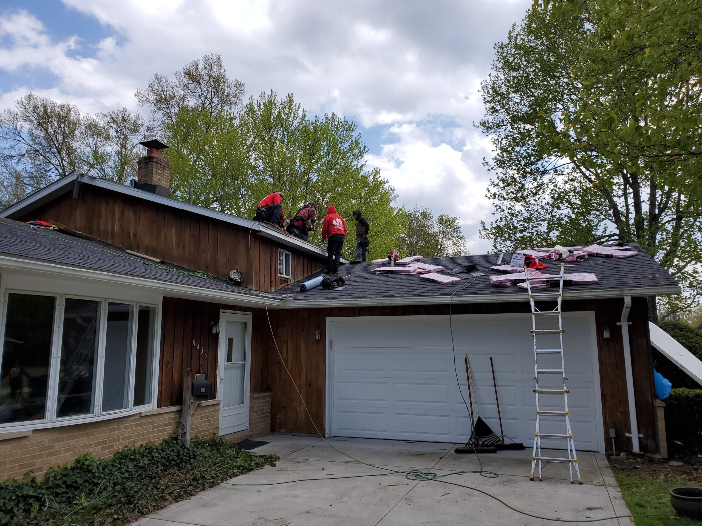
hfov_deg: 67.3
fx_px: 527
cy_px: 263
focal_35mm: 26
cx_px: 351
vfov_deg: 53.1
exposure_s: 1/1392
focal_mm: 4.3
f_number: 2.4
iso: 50
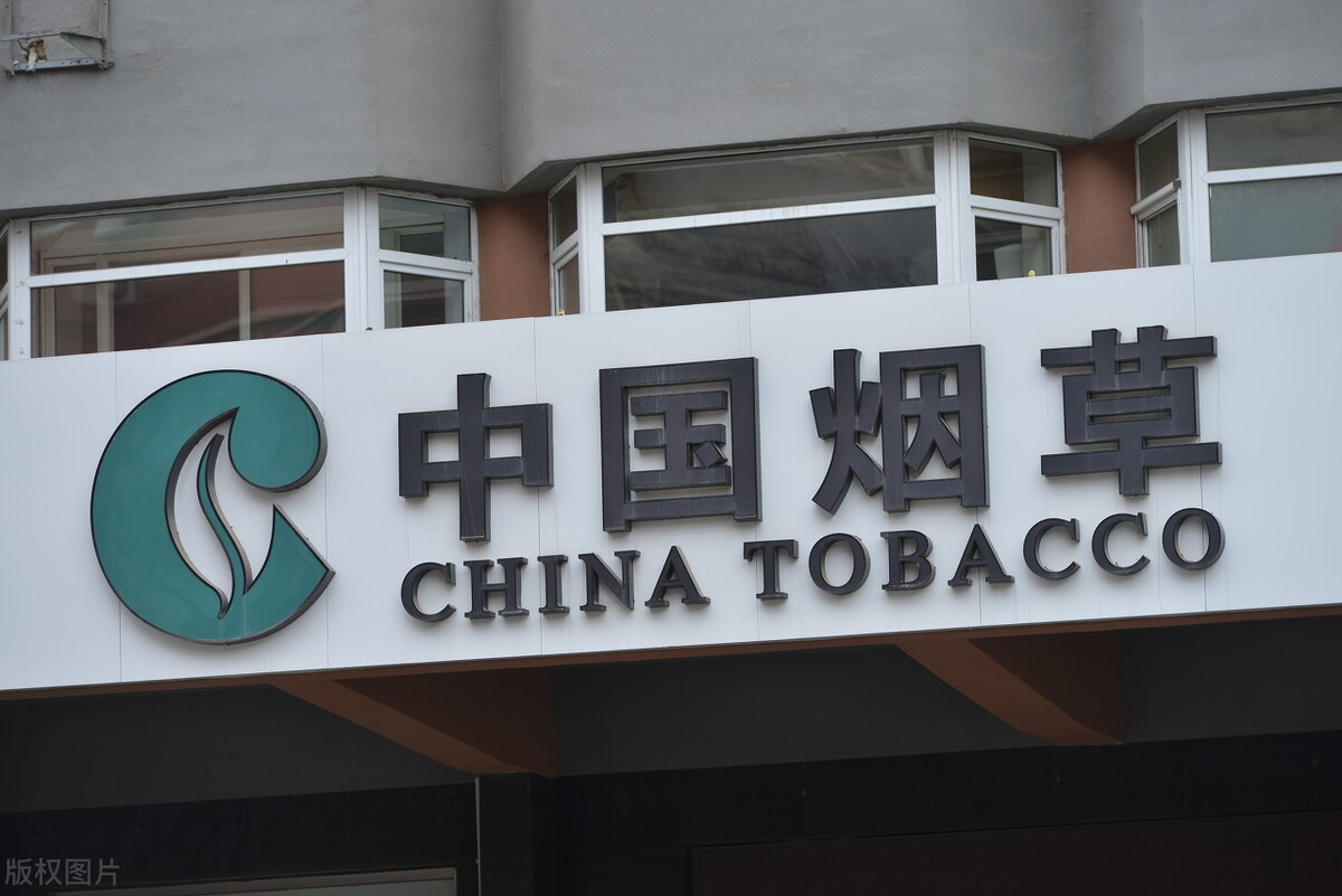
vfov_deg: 7.9
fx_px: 6526
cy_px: 448
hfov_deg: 11.7
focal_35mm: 175
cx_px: 671
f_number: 5
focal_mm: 175
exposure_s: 1/250
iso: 200
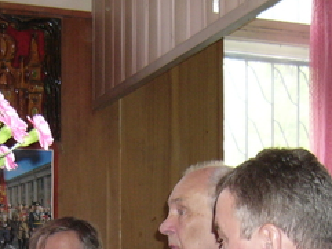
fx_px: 892
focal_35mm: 93
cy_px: 288
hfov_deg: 21.0
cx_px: 110
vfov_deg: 15.4
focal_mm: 5.8
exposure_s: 1/60
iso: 200
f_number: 2.8
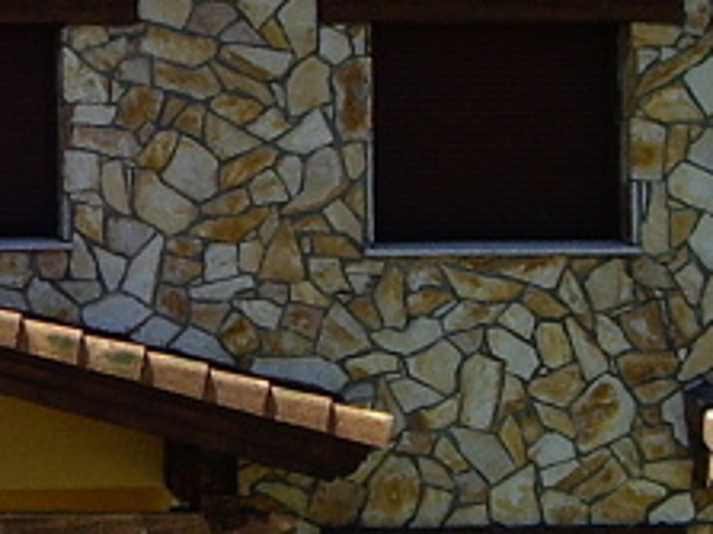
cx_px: -42
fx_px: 5208
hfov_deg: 7.8
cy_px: 160
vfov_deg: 5.9
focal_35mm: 253
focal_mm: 7.6
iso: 50
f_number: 4.8
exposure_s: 1/320
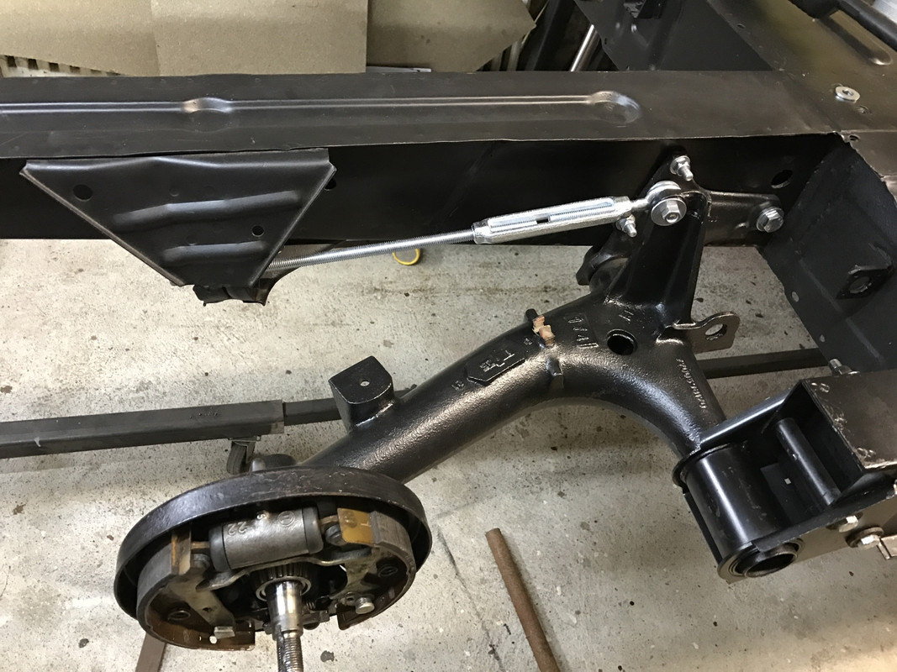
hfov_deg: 63.4
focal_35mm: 28
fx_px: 725
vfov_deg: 49.7
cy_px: 336
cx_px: 448
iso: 100
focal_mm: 3.99
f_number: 1.8
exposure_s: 1/9
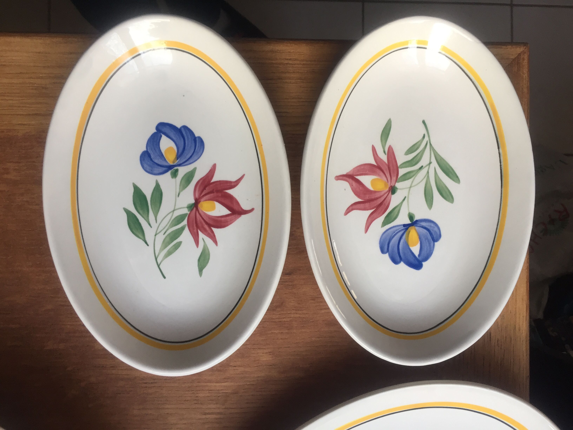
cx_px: 286
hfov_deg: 61.7
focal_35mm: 29
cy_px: 215
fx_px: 480
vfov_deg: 48.2
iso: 32
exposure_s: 1/33
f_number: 2.2
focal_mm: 4.15
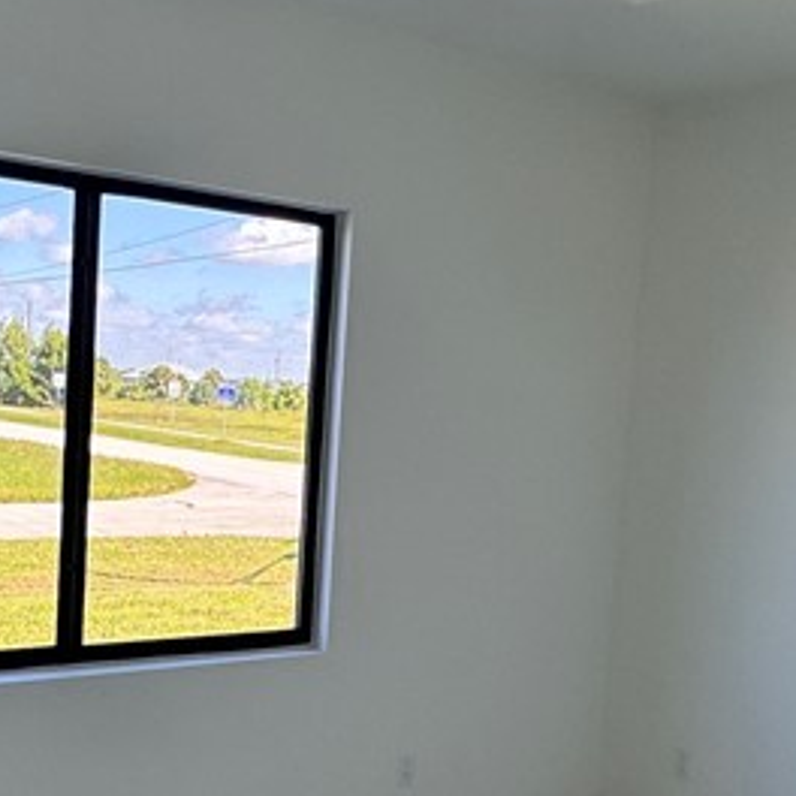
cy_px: 507
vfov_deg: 35.1
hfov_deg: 35.2
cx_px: 323
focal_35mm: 48
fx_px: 1249
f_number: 2.2
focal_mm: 2.22
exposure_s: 1/307
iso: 40
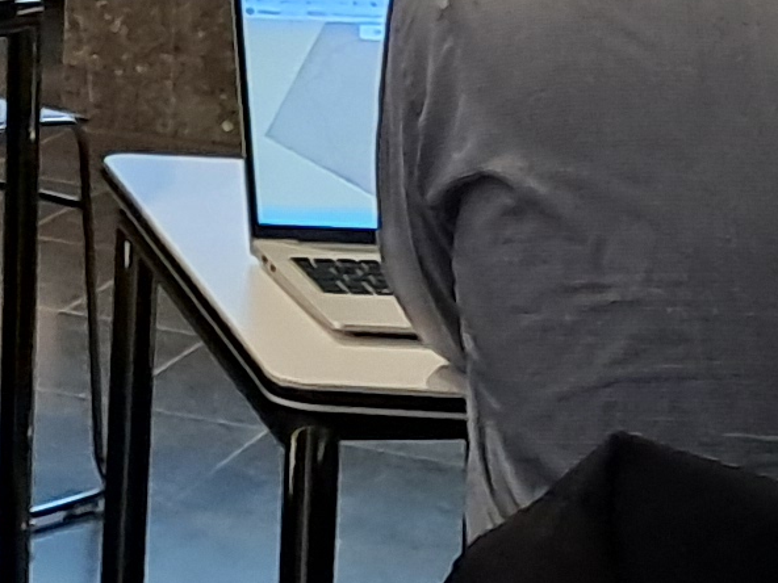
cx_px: -1284
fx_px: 4180
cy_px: -446
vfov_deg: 7.7
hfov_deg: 9.2
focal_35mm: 186
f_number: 1.8
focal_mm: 4
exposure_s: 1/50
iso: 500
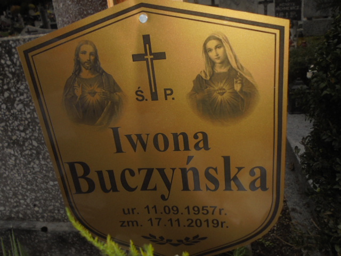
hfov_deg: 54.0
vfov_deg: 41.8
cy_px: 128
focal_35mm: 34
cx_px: 170
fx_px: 335
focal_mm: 6.1
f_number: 12.5
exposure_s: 1/30
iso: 100
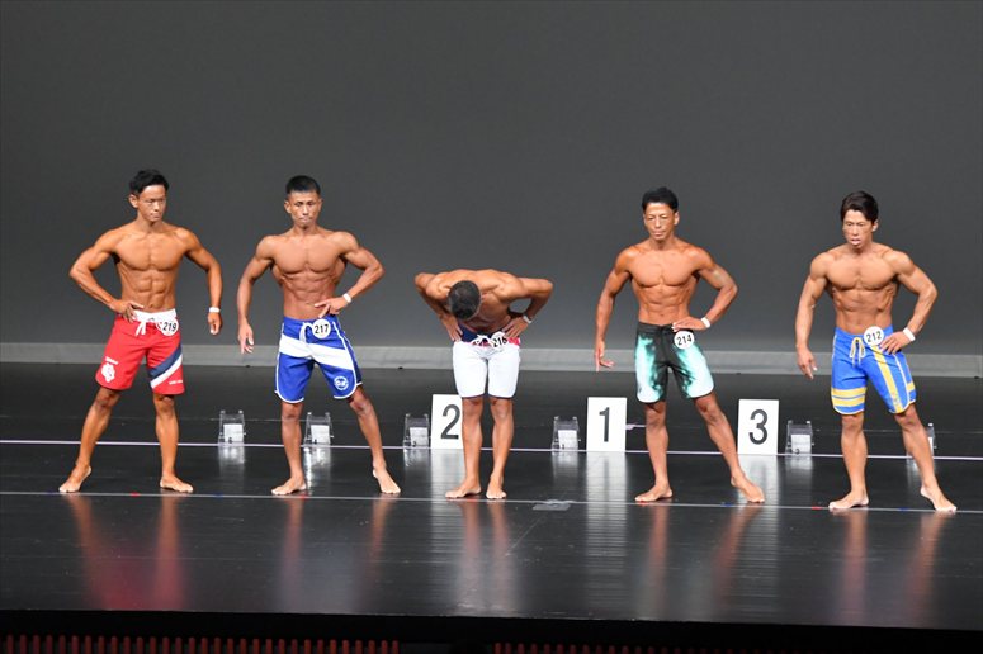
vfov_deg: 7.3
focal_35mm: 187
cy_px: 327
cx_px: 492
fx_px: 5104
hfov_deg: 11.0
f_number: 5.6
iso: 5000
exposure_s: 1/400
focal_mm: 125
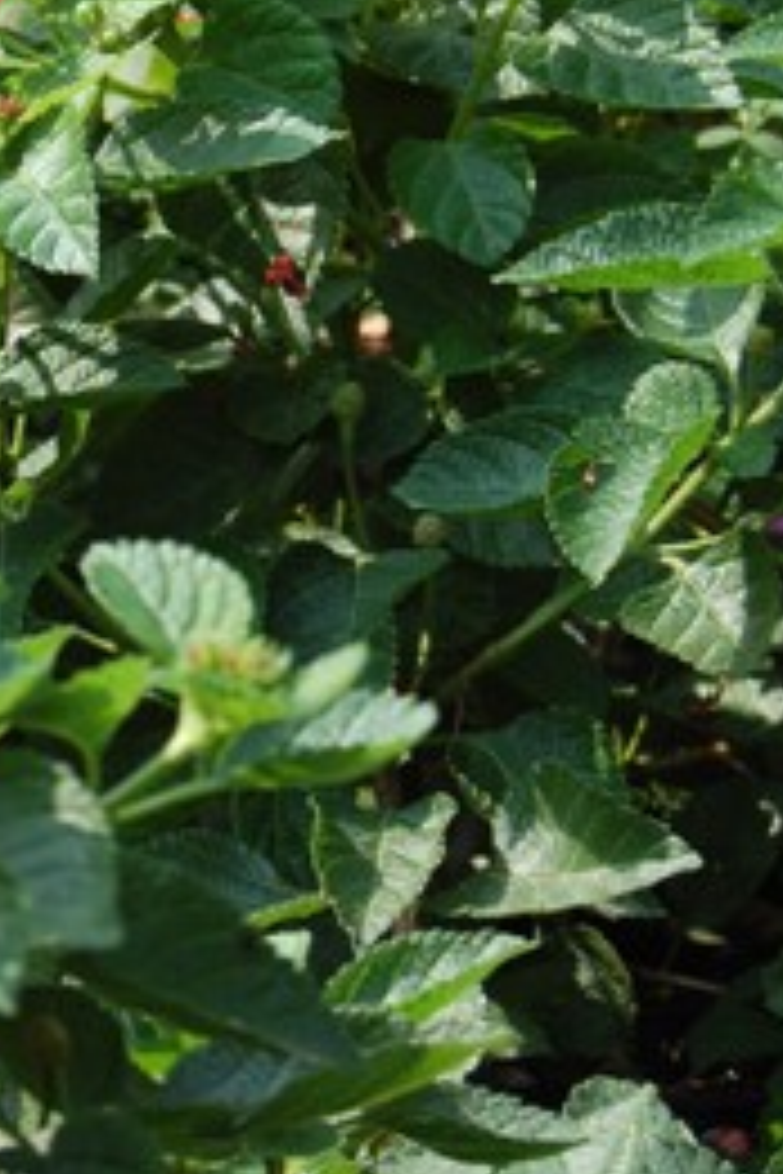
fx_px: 4795
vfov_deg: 13.9
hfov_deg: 9.2
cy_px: 355
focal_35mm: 147
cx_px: -162
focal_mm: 40
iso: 200
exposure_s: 1/200
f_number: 7.1
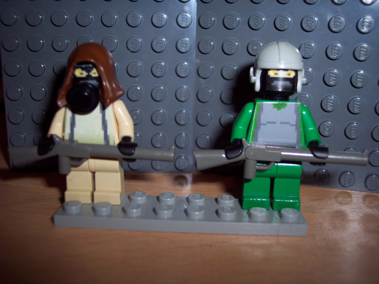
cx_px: 190
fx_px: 427
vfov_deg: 36.8
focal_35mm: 39
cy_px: 142
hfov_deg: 47.9
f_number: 2.8
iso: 100
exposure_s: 1/60
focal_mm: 8
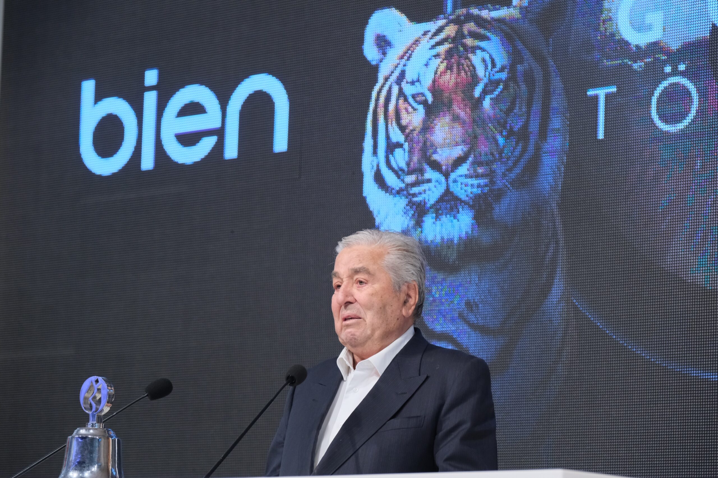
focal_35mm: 136
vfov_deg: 10.1
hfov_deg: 15.1
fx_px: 2712
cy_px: 239
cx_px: 359
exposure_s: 1/125
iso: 1600
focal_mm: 90.6
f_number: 4
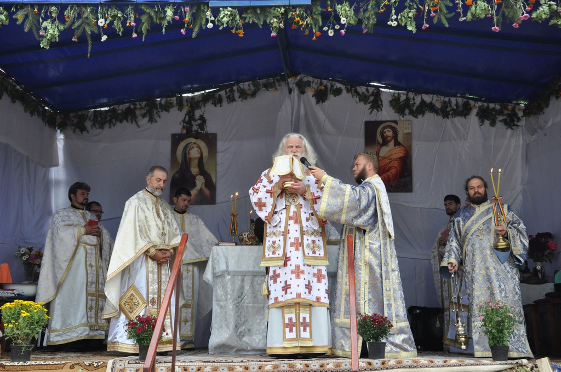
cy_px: 186
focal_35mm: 51
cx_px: 280
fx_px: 794
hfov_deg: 38.9
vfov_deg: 26.4
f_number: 6.3
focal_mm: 34
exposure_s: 1/320
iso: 800
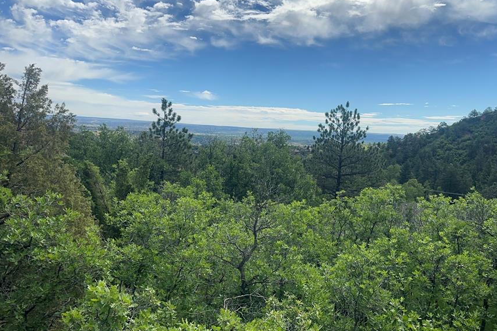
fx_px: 414
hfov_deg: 61.6
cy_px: 187
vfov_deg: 43.5
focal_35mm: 30
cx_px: 289
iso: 80
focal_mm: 6.86
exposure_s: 1/4762
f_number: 1.78
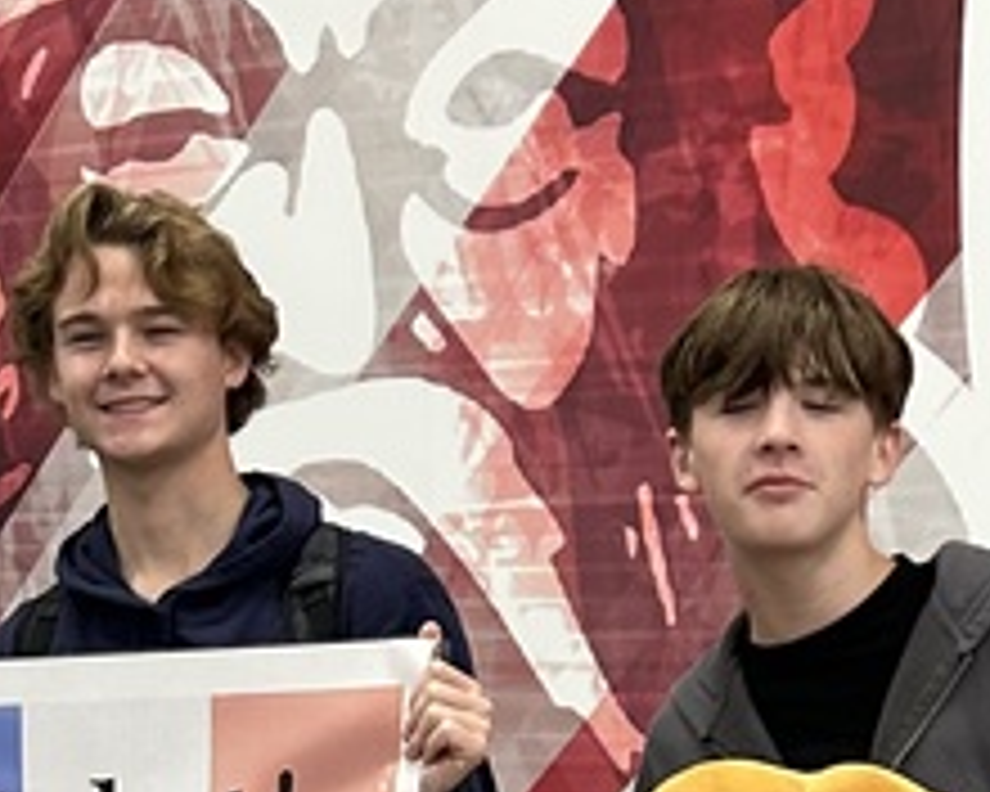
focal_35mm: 109
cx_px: 518
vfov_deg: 13.3
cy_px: 1197
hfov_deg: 17.6
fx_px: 3194
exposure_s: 1/60
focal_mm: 6.86
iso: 200
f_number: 1.78
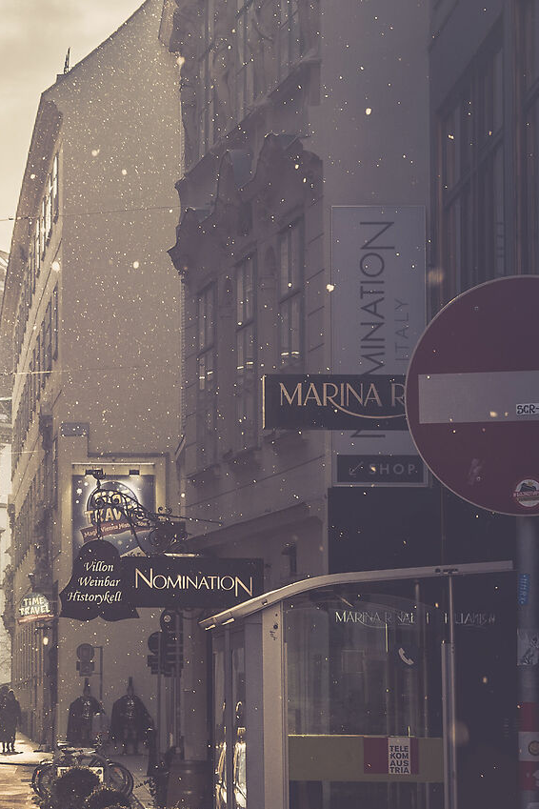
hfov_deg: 9.1
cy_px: 343
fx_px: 3333
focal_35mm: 148
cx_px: -131
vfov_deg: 13.8
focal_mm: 35
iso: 100
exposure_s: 1/200
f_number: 6.3
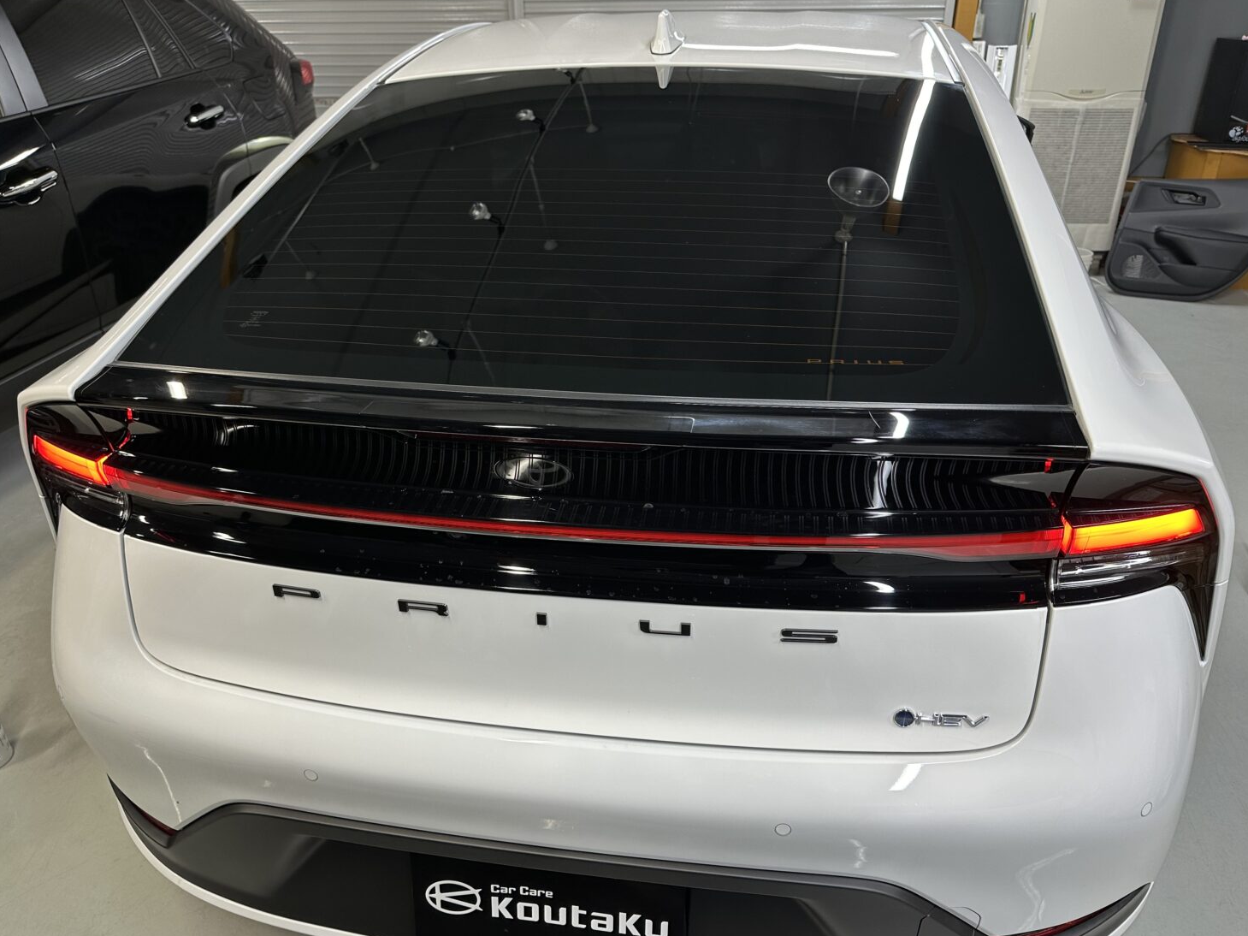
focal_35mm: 25
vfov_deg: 54.9
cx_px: 620
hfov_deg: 69.4
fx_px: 901
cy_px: 483
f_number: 1.78
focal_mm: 6.86
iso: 125
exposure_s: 1/120
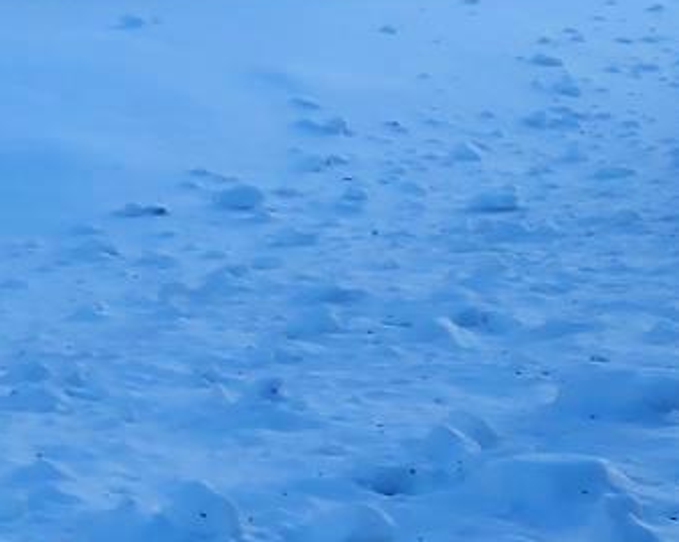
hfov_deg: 10.6
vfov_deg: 11.2
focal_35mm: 137
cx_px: -1265
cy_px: 73
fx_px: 2750
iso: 12
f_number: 1.8
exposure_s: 1/274
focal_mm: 6.4
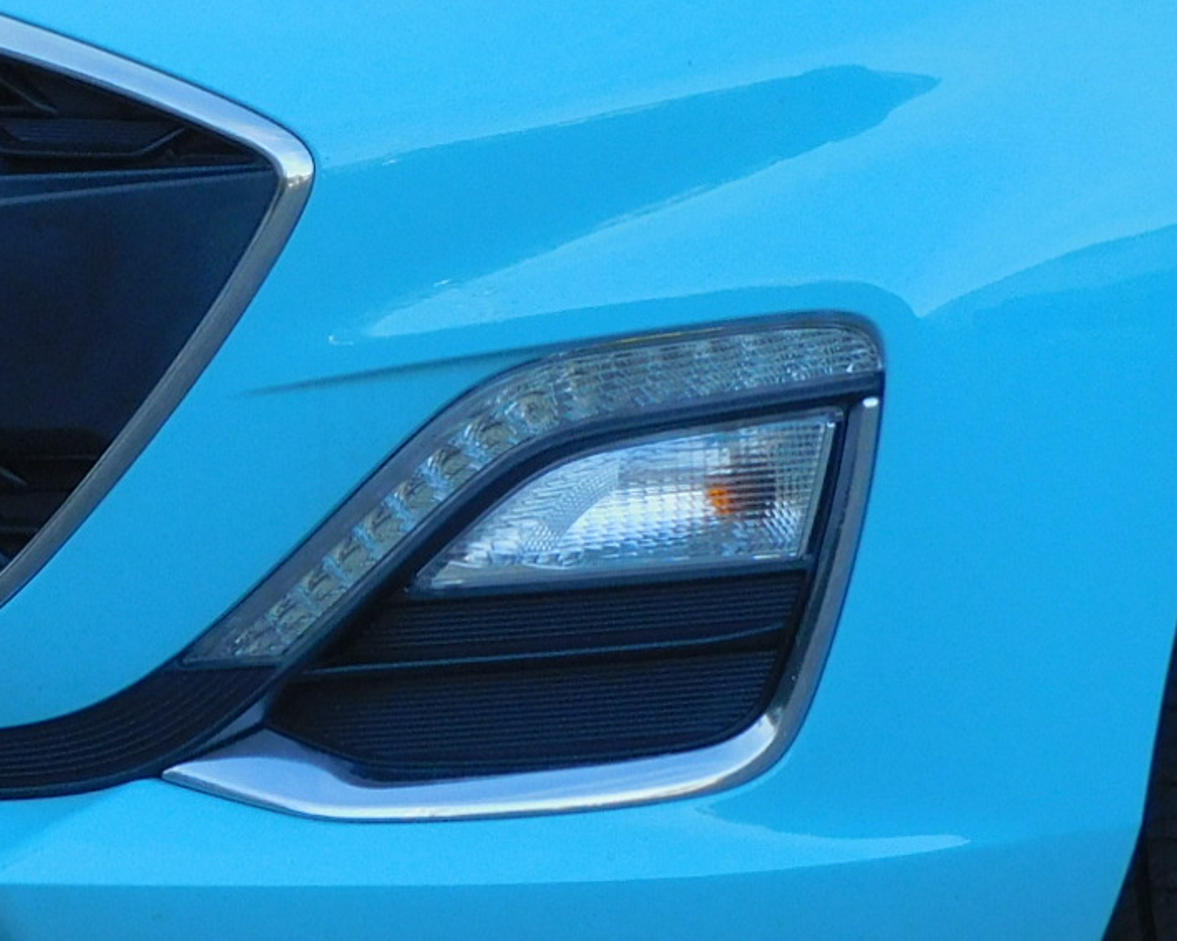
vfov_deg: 1.6
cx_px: -110
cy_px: 134
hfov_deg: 2.1
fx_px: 32705
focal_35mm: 939
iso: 160
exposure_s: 1/125
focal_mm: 53.7
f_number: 5.5
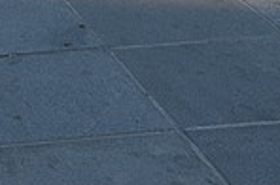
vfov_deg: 8.5
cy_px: -441
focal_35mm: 122
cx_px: -261
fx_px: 947
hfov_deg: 14.3
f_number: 8
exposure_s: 1/100
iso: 100
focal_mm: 18
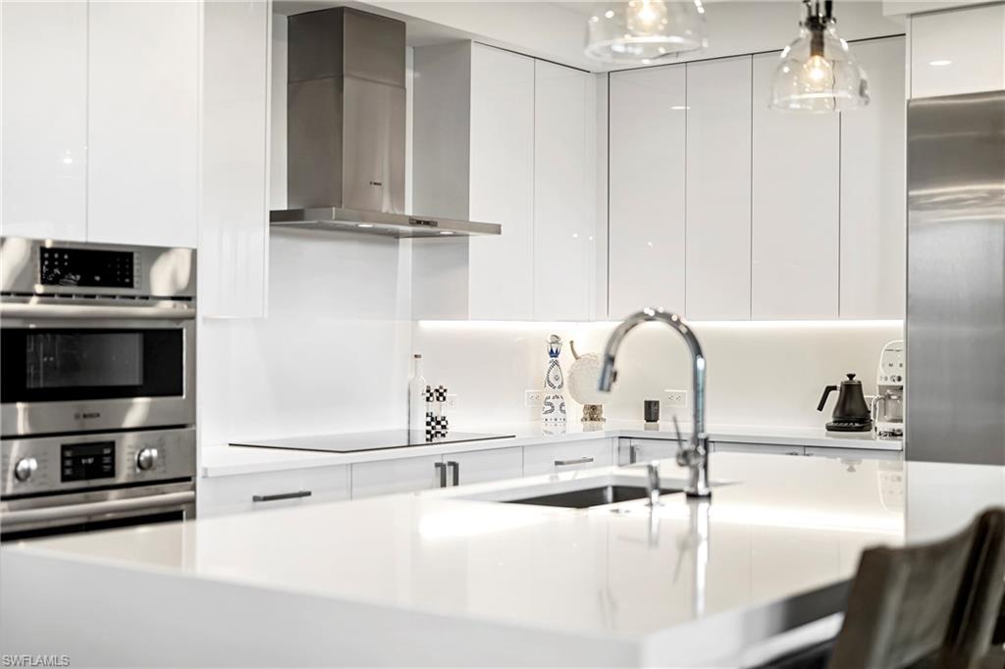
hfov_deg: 39.6
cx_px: 502
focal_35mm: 50
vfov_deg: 27.0
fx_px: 1395
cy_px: 334
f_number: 1.8
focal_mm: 50
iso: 250
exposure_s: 1/250
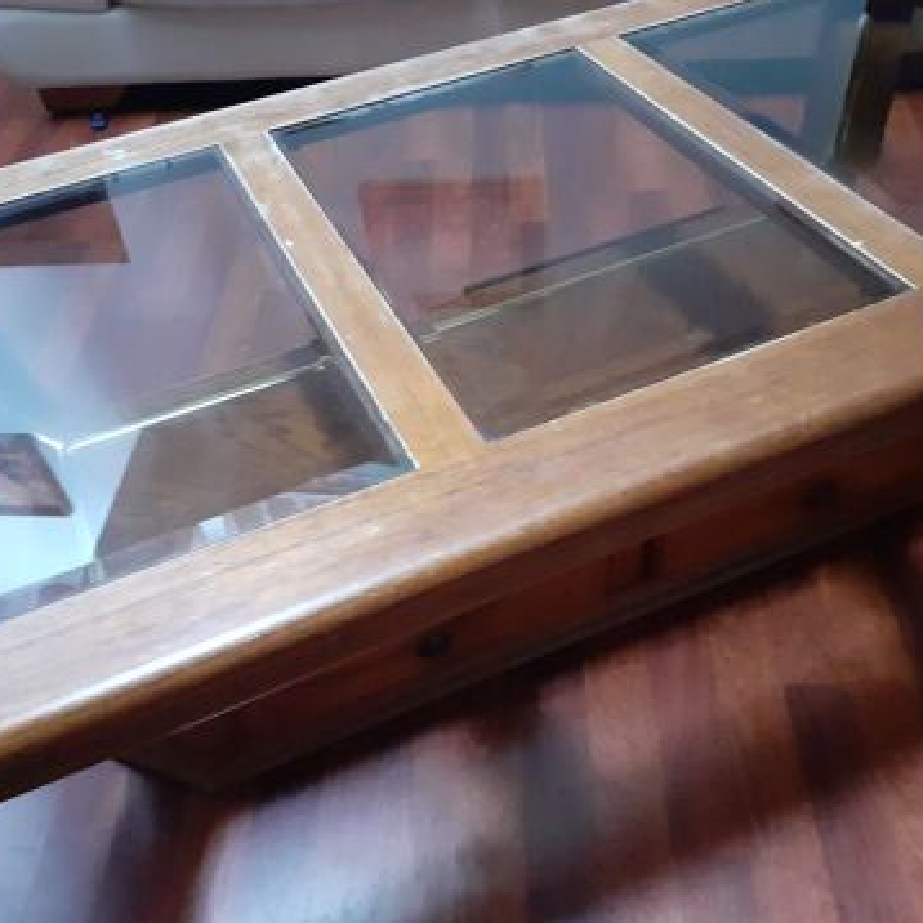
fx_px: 965
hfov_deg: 51.0
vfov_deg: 51.1
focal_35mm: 32
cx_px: 420
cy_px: 462
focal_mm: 3.6
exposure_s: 1/25
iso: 640
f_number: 1.9
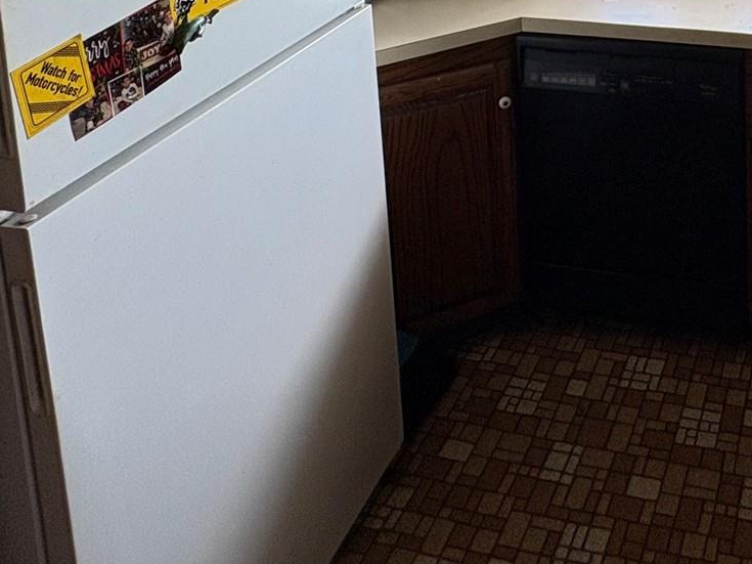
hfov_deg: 42.9
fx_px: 847
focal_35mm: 39
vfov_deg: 28.5
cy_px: -209
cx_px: 705
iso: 50
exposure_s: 1/99
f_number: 2.2
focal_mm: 2.22
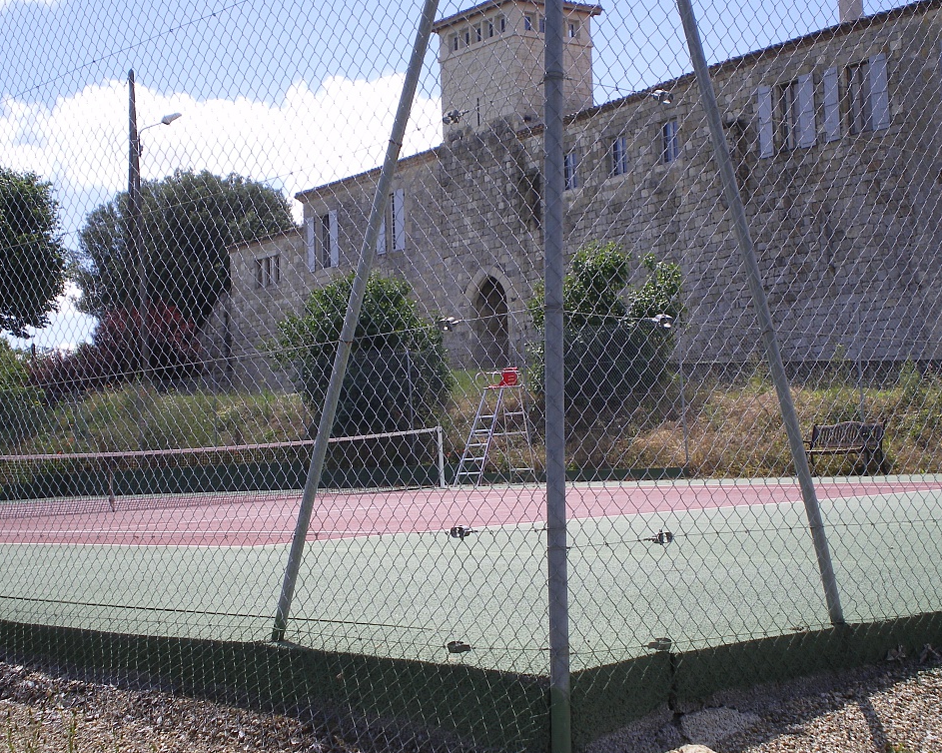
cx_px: 451
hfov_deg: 35.4
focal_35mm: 53
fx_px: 1477
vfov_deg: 28.6
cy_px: 379
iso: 64
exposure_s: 1/200
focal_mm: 8.4
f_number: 5.2
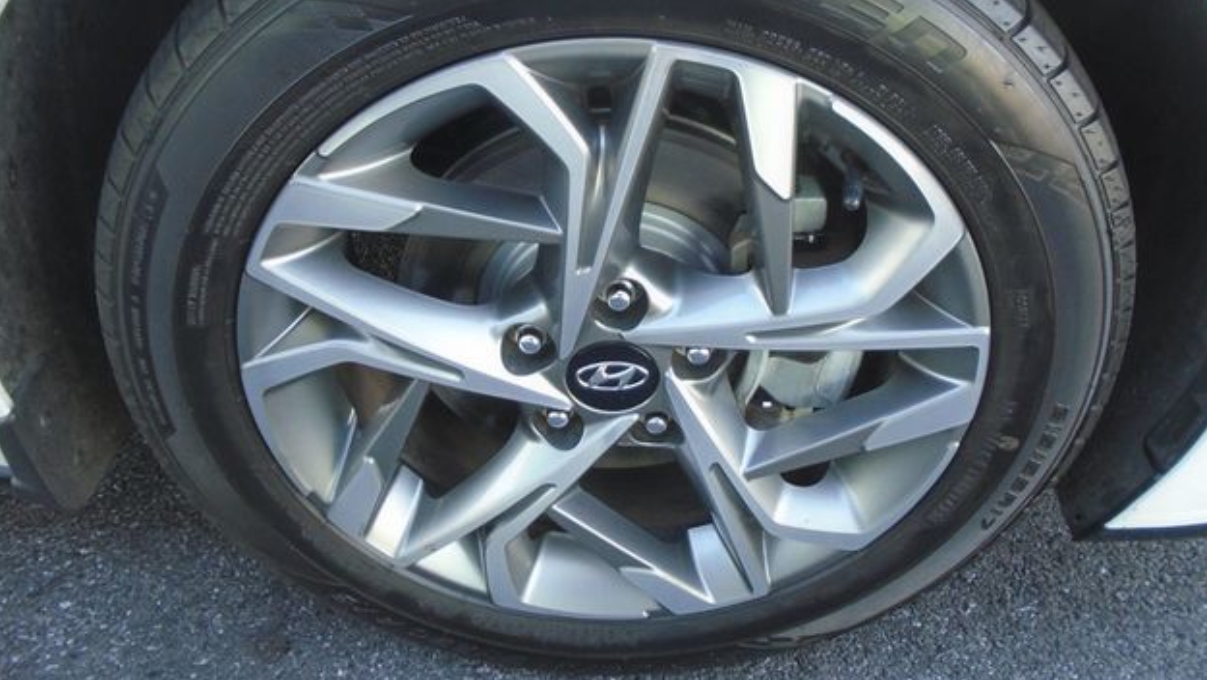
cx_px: 610
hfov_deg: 66.0
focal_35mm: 29
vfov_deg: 39.8
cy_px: 232
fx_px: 928
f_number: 3.2
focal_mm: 4.6
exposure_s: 1/30
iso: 100
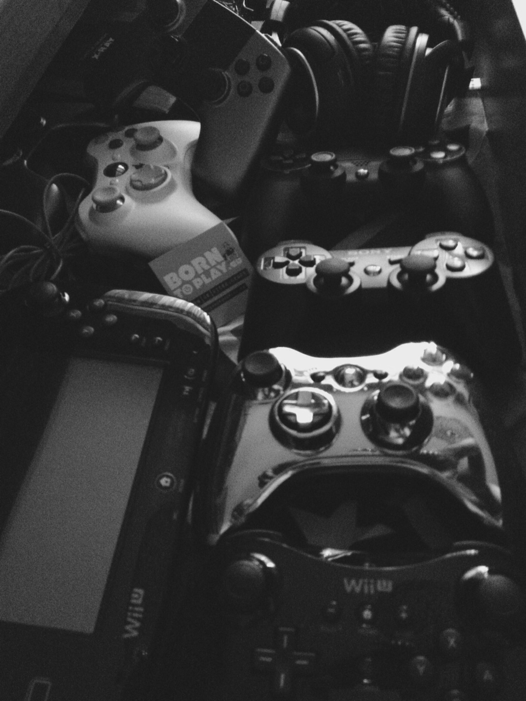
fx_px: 709
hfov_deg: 40.7
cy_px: 350
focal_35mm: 35
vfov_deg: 52.6
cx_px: 263
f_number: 2.4
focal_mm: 4.28
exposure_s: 1/15
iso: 800
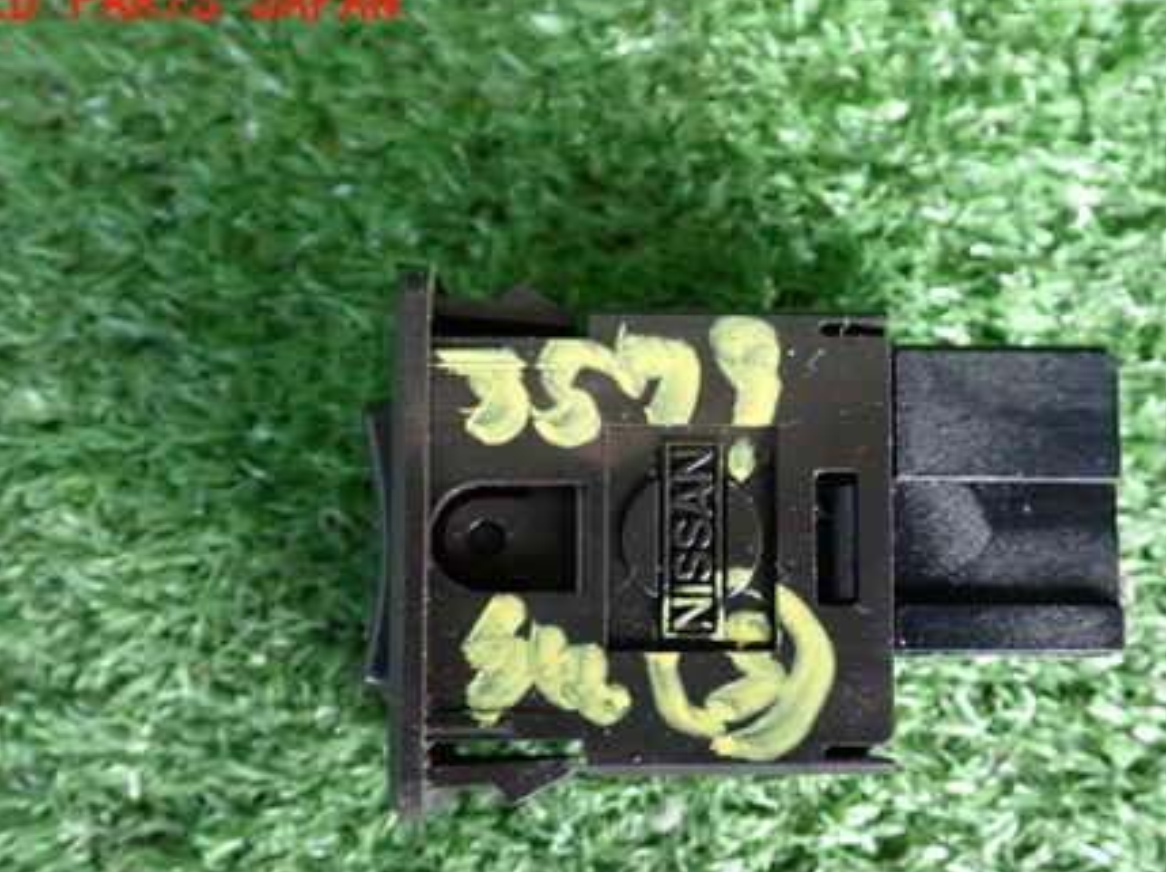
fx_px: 1414
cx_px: 720
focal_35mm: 42
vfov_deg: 34.0
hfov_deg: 44.5
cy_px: 579
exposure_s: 1/125
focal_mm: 5.4
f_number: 2.3
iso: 1250
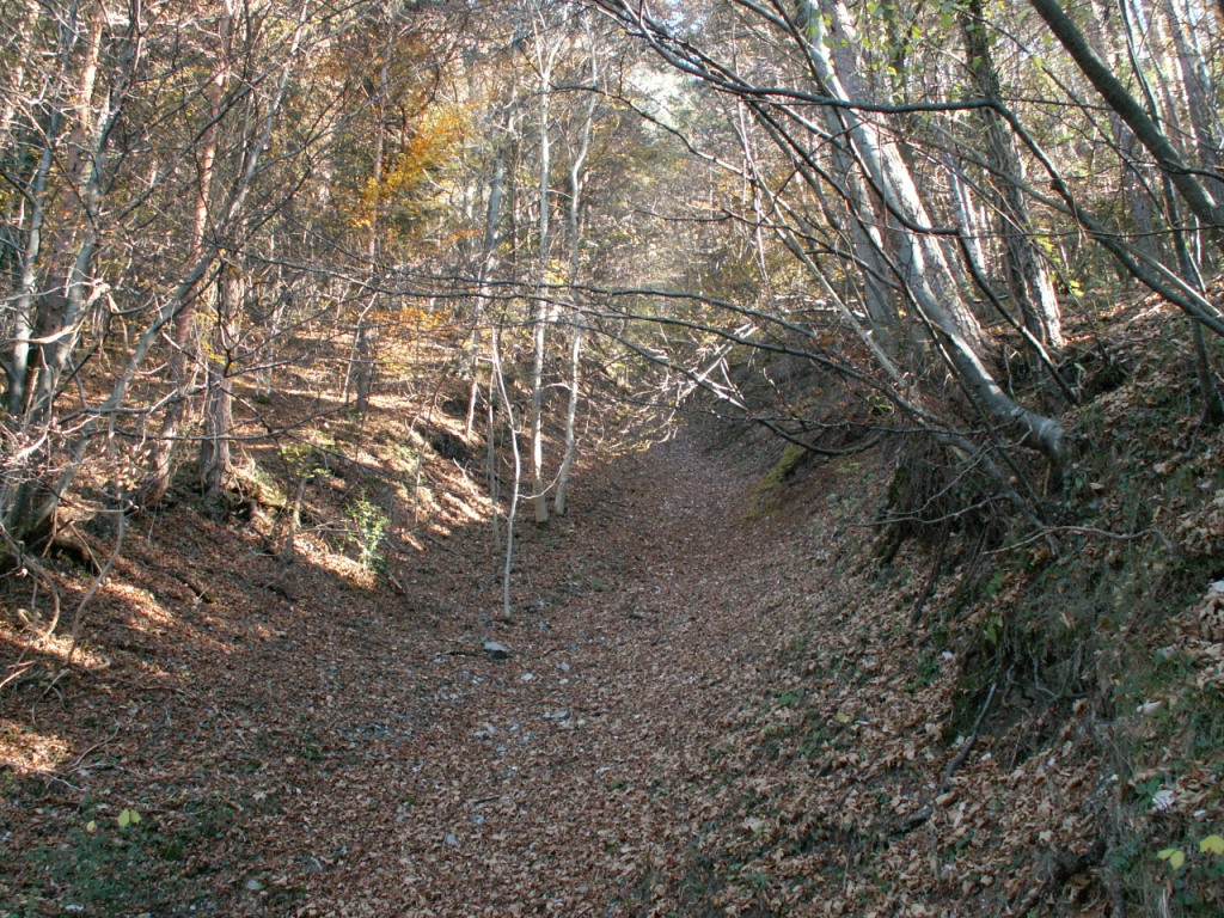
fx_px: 1238
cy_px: 459
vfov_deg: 40.7
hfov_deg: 52.6
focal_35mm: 35
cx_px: 612
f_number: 2.8
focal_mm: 5.86
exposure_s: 1/40
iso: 125
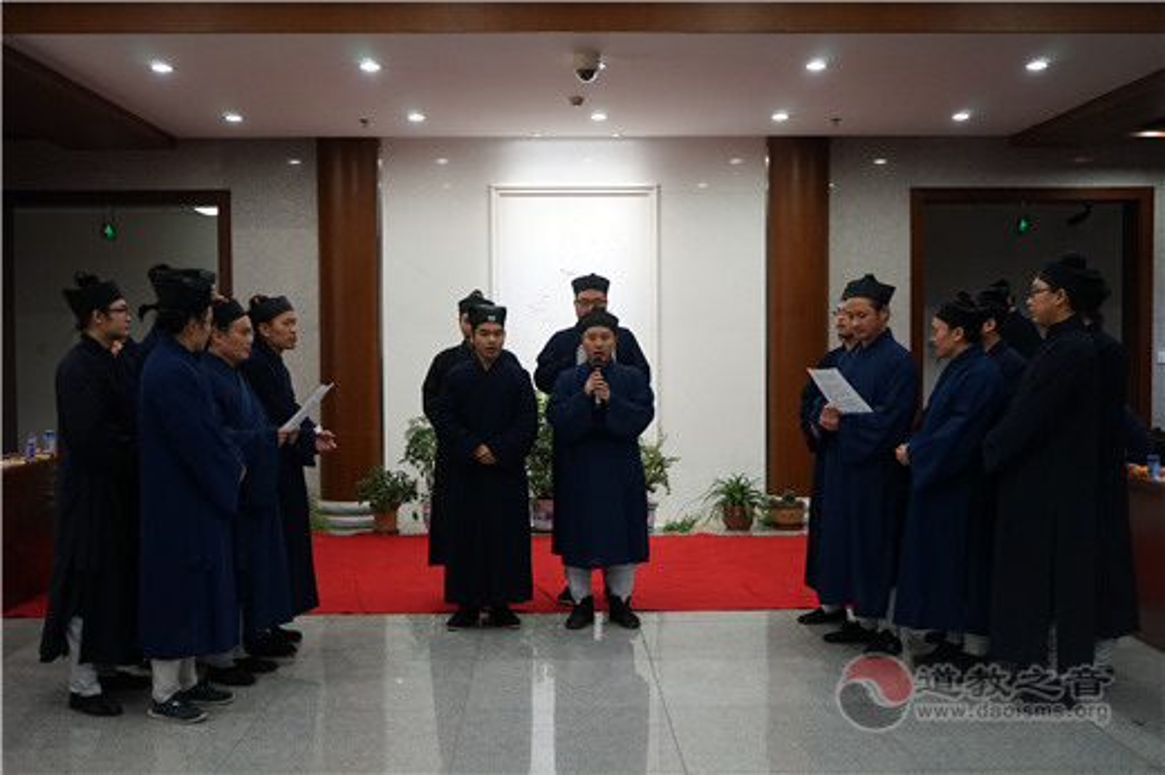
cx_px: 582
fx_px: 1229
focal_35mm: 38
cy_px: 388
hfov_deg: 50.7
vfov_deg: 35.0
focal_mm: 38
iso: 1600
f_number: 4
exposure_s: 1/60
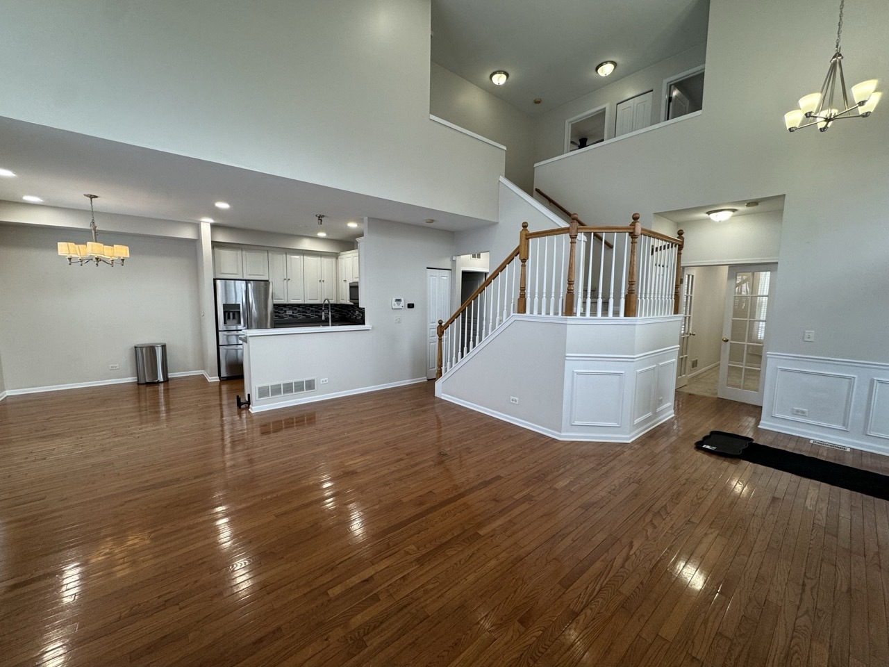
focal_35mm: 14
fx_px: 360
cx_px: 444
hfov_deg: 102.1
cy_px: 334
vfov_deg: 85.7
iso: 125
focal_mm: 2.22
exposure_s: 1/120
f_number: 2.2
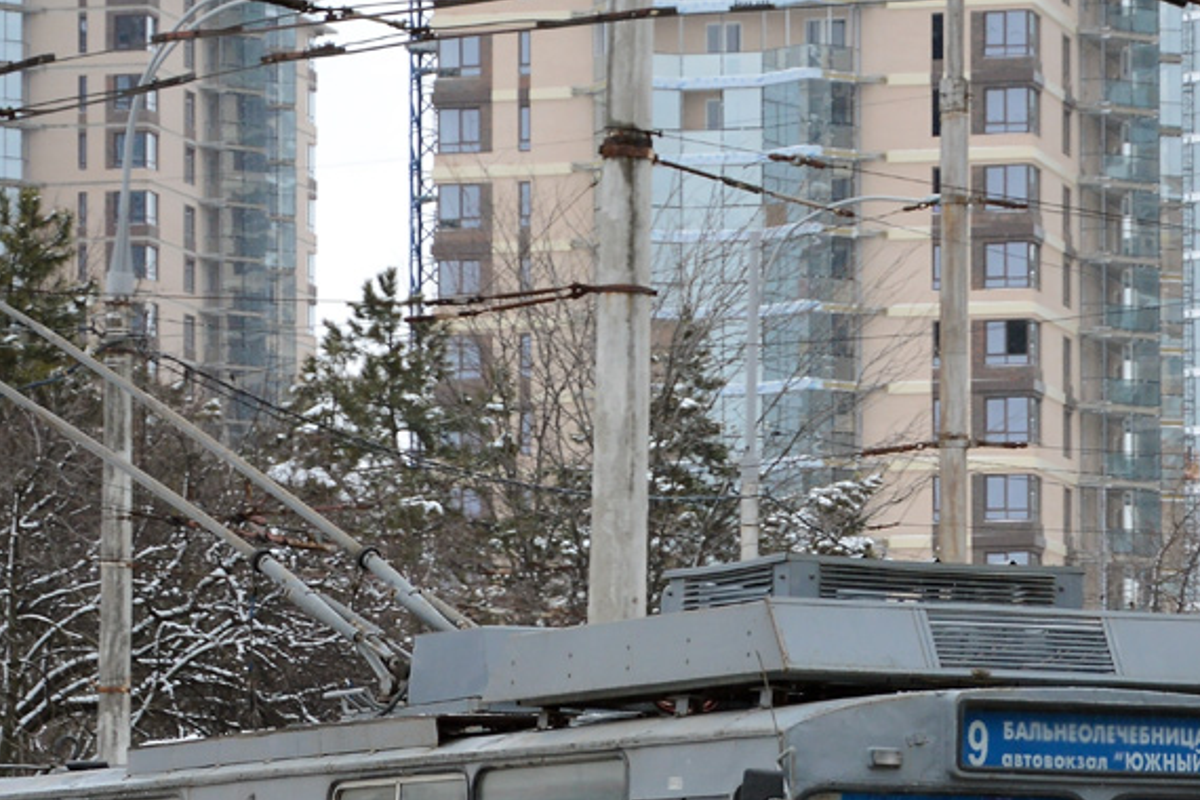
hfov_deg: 11.2
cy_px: 735
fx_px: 6100
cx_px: 674
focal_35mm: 183
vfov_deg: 7.5
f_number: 5.6
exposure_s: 1/160
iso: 400
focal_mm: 58
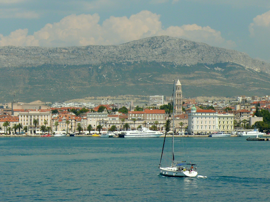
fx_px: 1014
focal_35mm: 130
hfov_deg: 15.2
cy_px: 101
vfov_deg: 11.4
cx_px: 135
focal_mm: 15.4
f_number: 5.6
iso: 100
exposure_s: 1/250
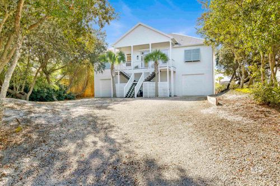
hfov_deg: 73.8
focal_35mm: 24
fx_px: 187
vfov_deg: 53.1
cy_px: 93
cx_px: 140
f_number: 11
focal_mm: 24
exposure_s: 1/125
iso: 200
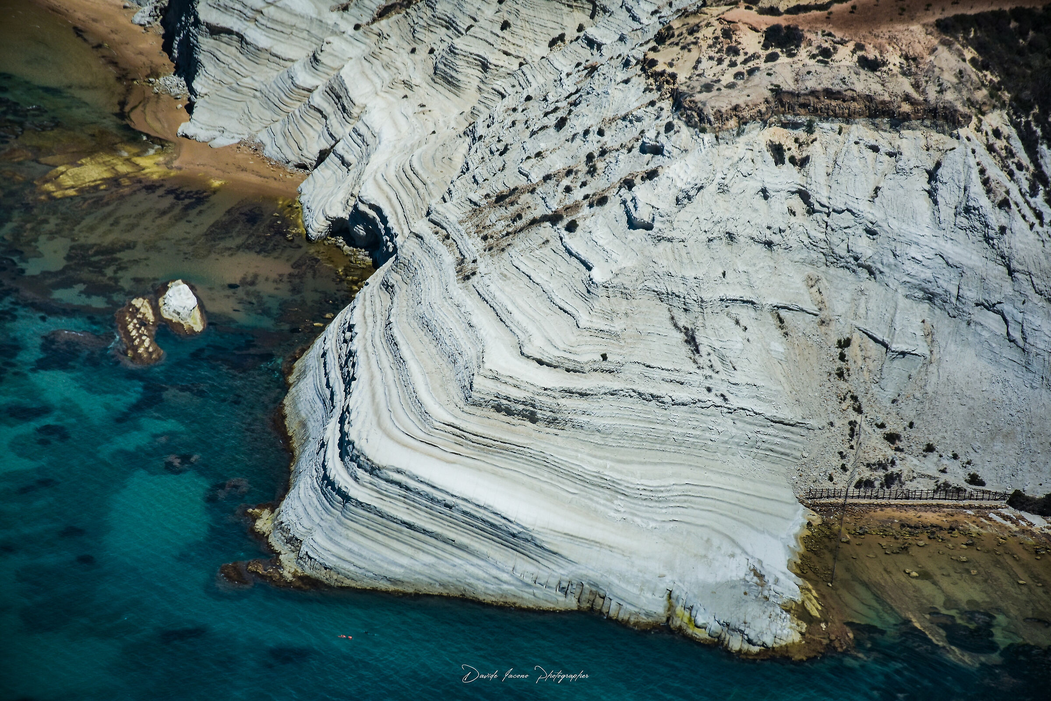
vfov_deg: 7.9
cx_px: 526
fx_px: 5079
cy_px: 350
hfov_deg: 11.8
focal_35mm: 174
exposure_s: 1/2500
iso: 100
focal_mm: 116
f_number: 8
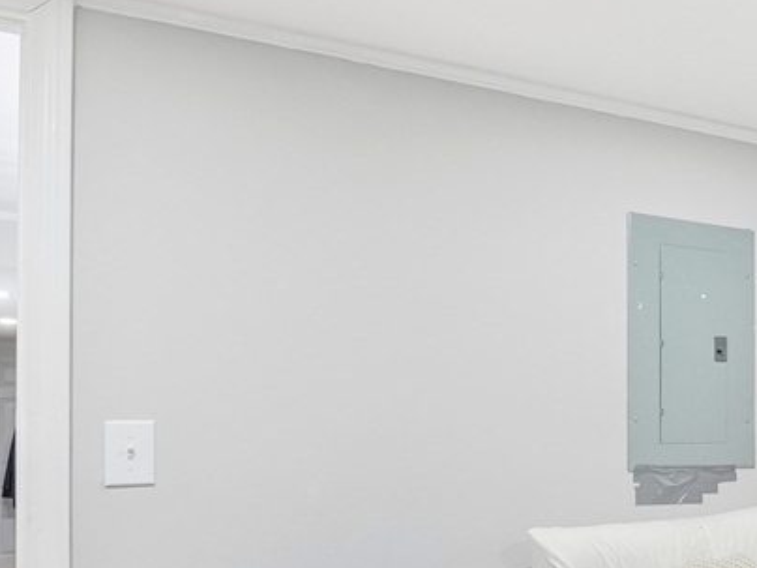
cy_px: 462
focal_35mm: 40
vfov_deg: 34.6
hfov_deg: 37.6
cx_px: 862
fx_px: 880
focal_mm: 11
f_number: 7.1
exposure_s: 1/100
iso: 400
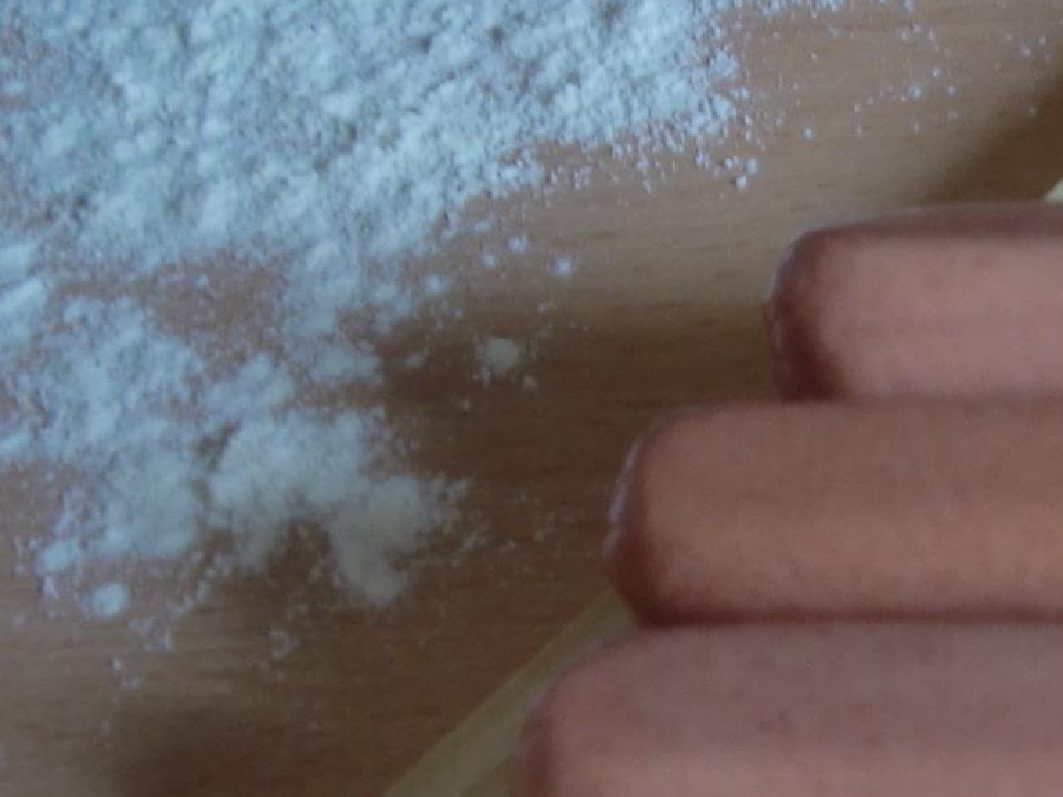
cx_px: 1456
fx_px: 2580
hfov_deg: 20.8
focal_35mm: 84
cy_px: 591
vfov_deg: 17.5
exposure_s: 1/100
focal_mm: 4.65
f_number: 2.6
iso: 100
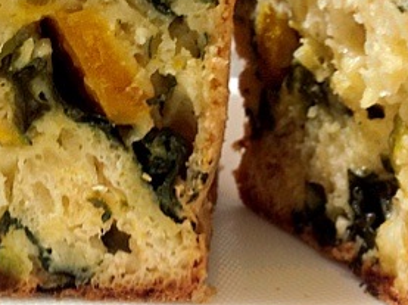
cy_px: 83
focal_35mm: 81
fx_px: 953
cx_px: 78
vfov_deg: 18.1
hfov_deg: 23.8
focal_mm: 4.28
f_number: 2.4
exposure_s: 1/15
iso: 80
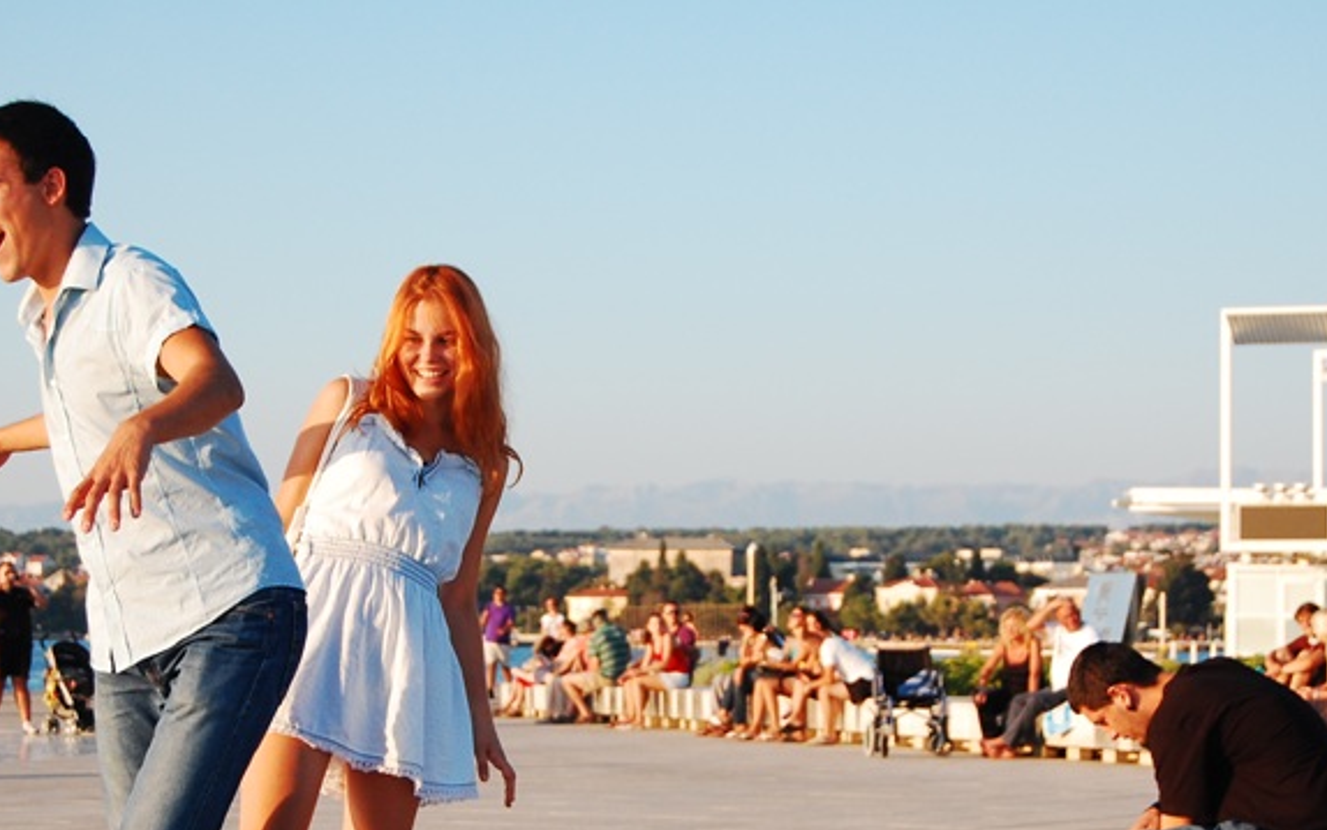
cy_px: 613
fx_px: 3545
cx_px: 608
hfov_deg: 21.2
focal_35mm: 98
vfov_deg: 13.3
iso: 400
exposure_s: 1/640
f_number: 6.3
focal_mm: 46
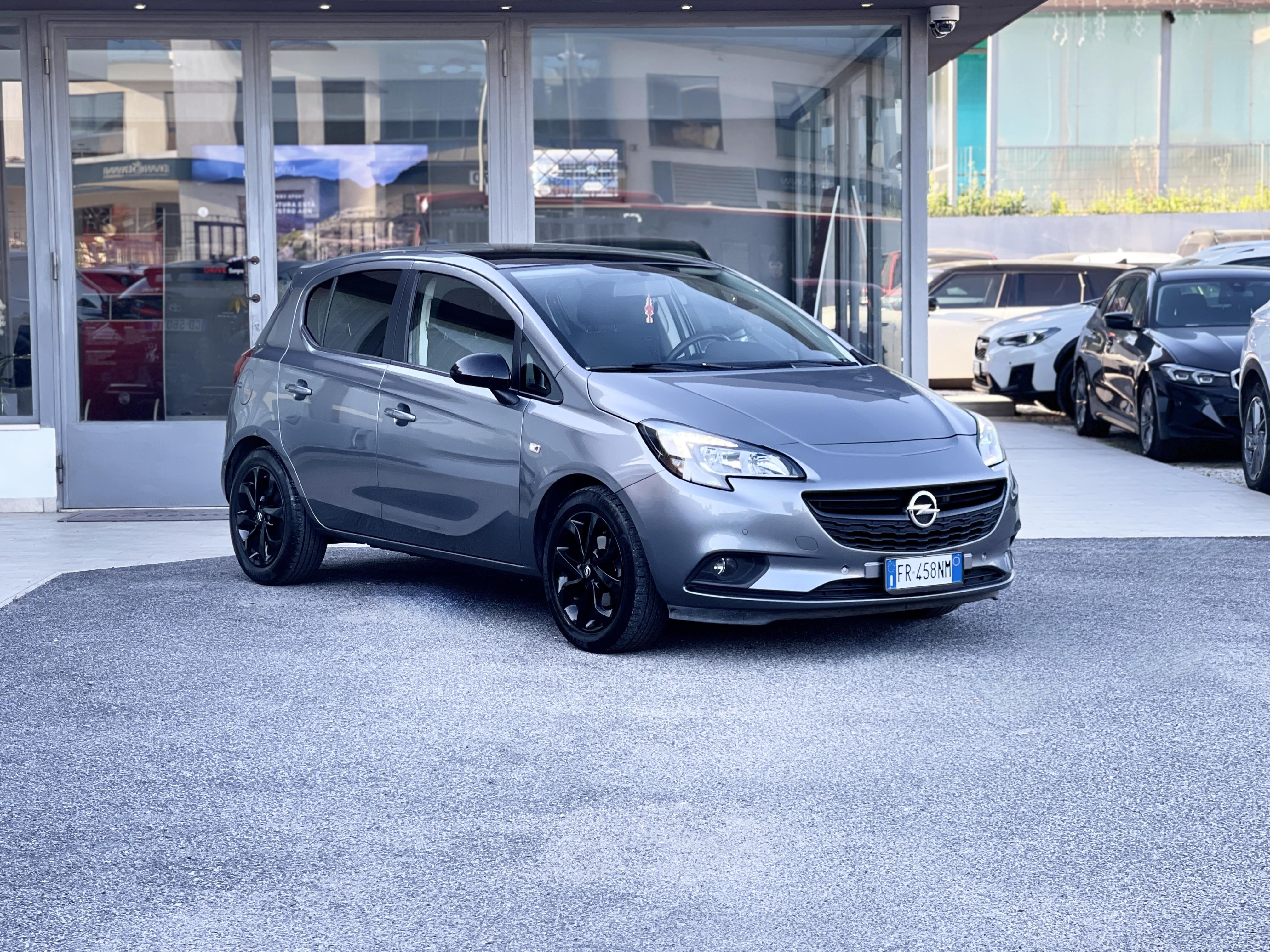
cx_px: 635
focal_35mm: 64
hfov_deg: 30.3
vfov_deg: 22.9
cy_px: 476
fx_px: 2348
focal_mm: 7.5
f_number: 2.2
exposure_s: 1/121
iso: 40
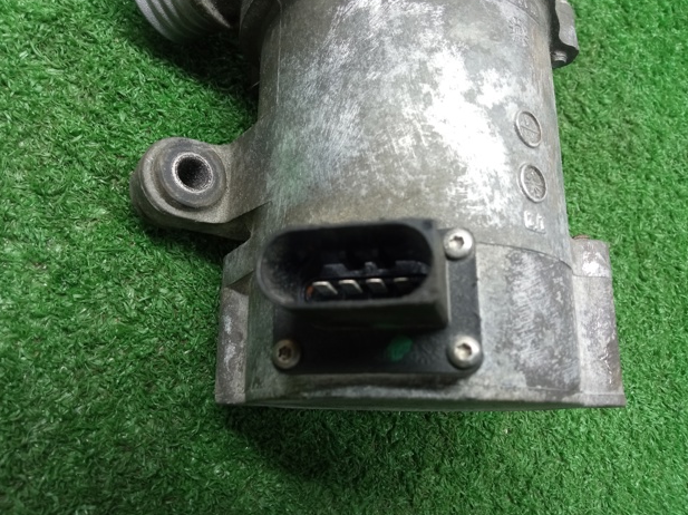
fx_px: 556
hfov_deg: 63.5
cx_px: 332
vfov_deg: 49.7
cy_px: 250
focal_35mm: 28
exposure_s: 1/25
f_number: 2.2
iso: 377
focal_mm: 3.79
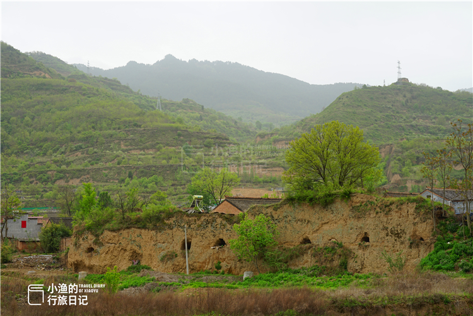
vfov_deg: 21.6
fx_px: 828
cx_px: 236
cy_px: 158
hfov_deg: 31.9
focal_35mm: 63
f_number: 8
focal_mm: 63
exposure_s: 1/80
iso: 100
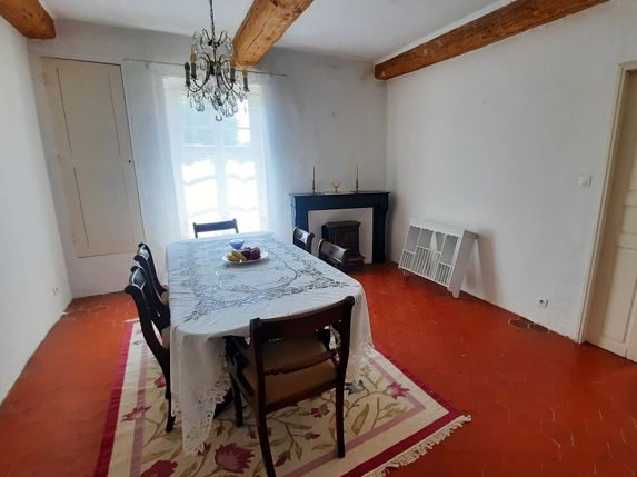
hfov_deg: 93.8
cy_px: 231
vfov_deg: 78.0
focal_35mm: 16
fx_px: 294
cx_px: 366
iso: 50
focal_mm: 1.74
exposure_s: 1/50
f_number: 2.2
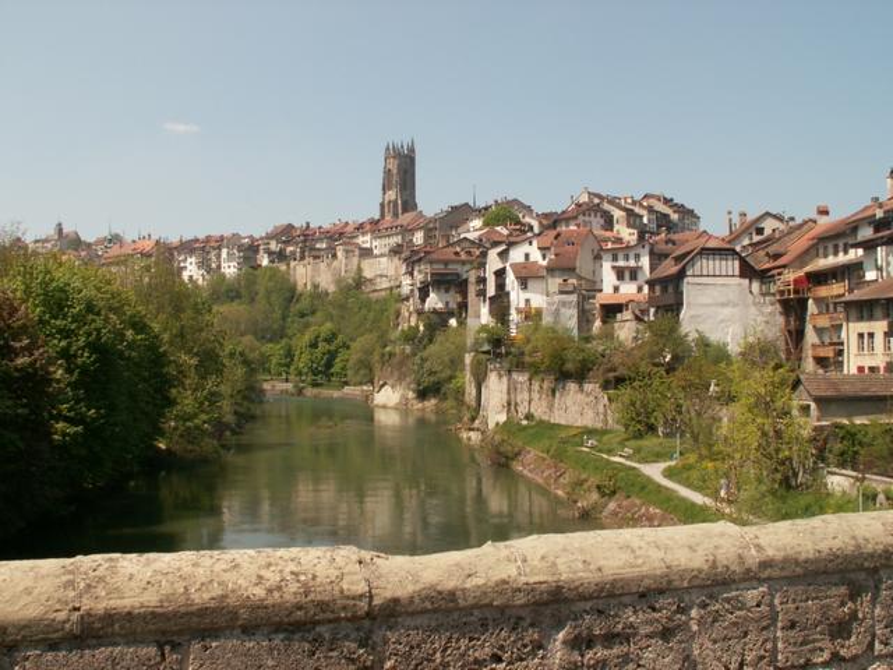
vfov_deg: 40.7
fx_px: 903
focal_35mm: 35
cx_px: 446
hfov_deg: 52.6
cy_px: 335
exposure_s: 1/200
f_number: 6.3
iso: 50
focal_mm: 5.86
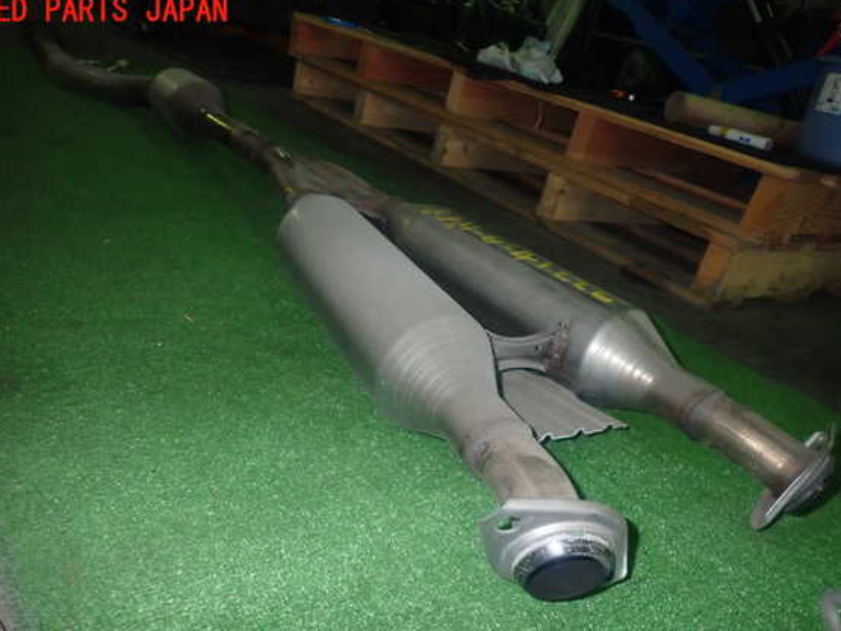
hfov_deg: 65.3
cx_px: 407
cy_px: 333
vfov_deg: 51.3
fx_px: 656
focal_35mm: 27
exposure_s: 1/30
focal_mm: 4.5
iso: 640
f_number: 5.6
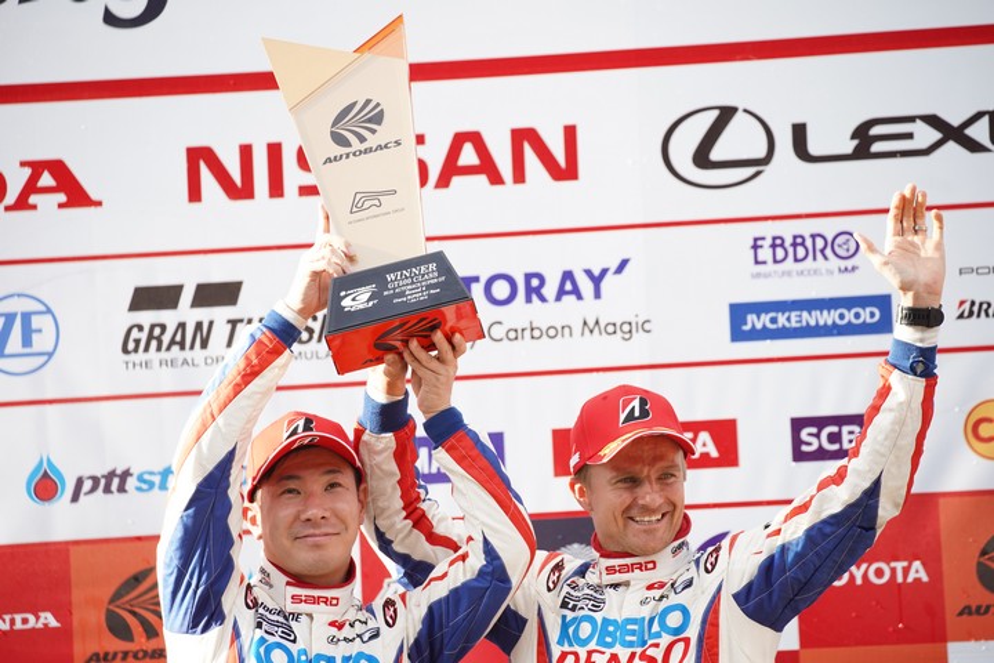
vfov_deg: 4.4
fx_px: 8614
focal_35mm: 312
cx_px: 497
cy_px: 332
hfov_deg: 6.6
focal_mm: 312
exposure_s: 1/400
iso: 400
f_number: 5.6
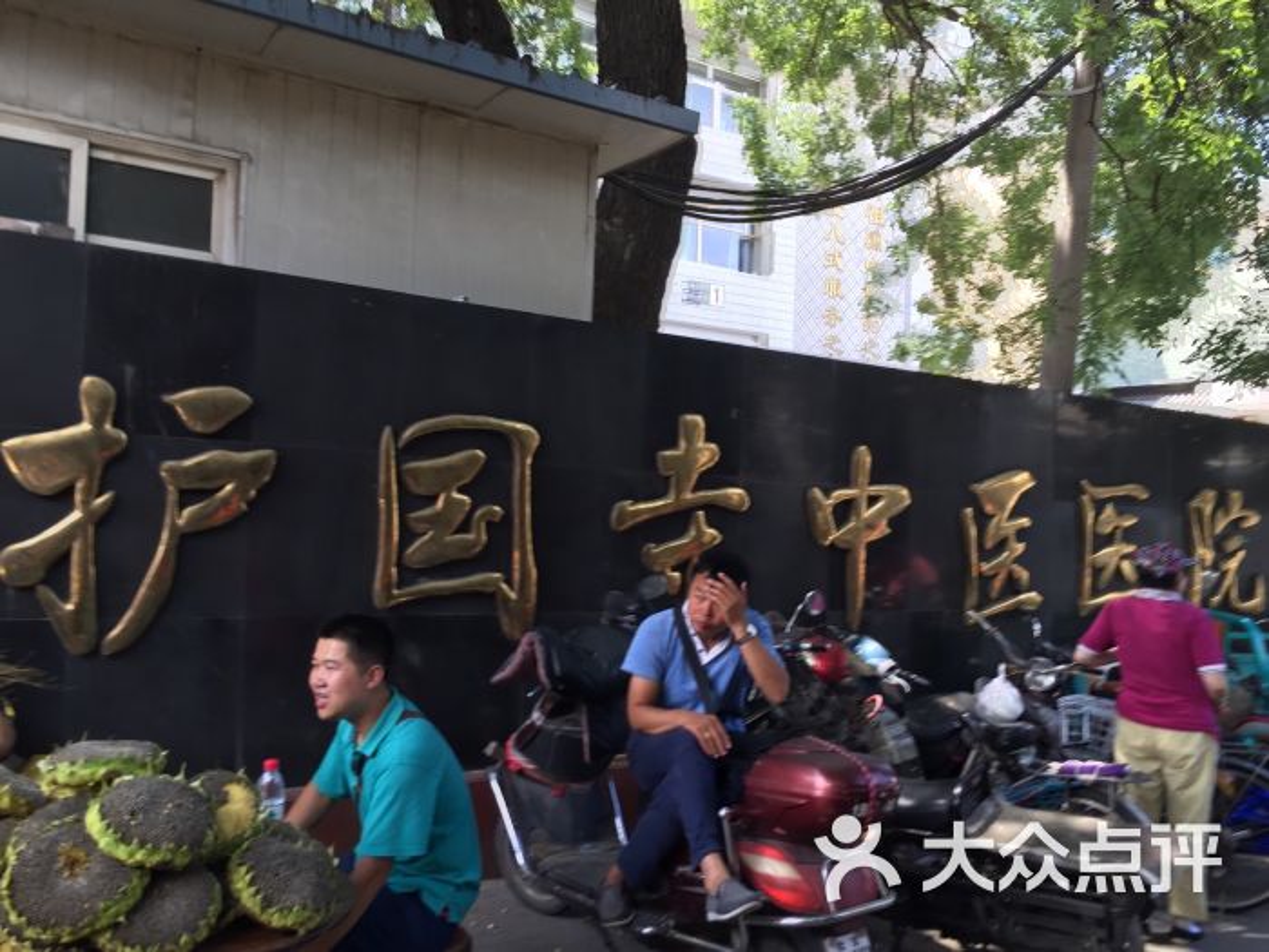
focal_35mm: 29
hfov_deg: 61.7
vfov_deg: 48.2
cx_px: 634
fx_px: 1063
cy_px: 476
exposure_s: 1/105
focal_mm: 4.15
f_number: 2.2
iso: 32
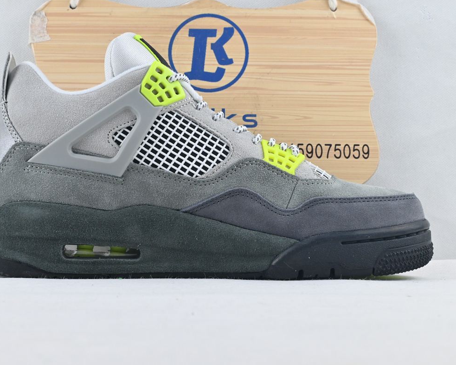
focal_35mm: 56
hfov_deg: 33.6
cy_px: 184
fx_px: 754
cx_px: 194
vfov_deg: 27.2
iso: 1000
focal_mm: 32.5
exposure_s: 1/125
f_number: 10
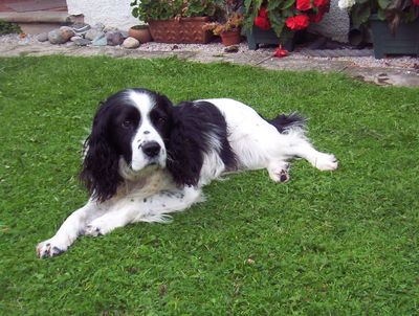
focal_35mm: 51
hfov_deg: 37.4
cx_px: 210
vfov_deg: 28.7
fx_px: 619
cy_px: 158
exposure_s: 1/389
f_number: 3.16
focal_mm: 7.88
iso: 100
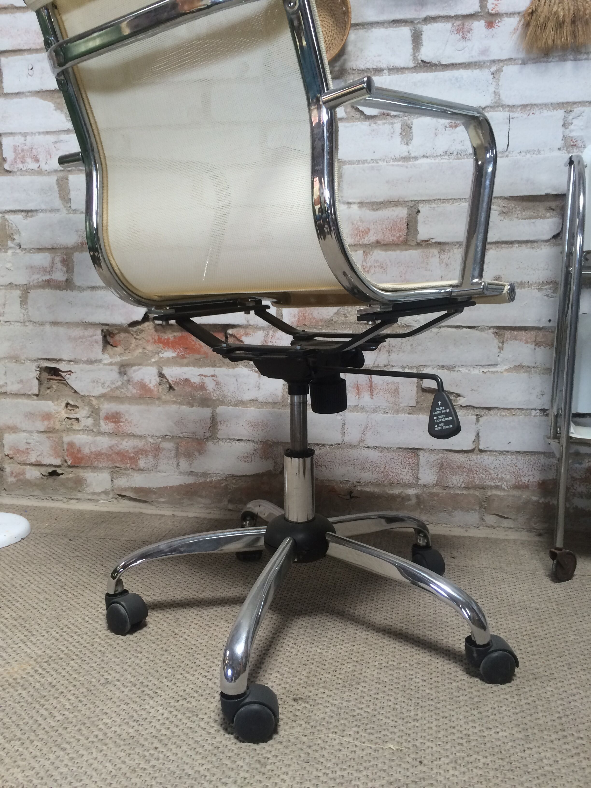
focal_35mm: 29
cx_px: 296
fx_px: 660
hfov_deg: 48.2
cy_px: 394
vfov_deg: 61.7
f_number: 2.2
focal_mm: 4.15
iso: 40
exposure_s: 1/30
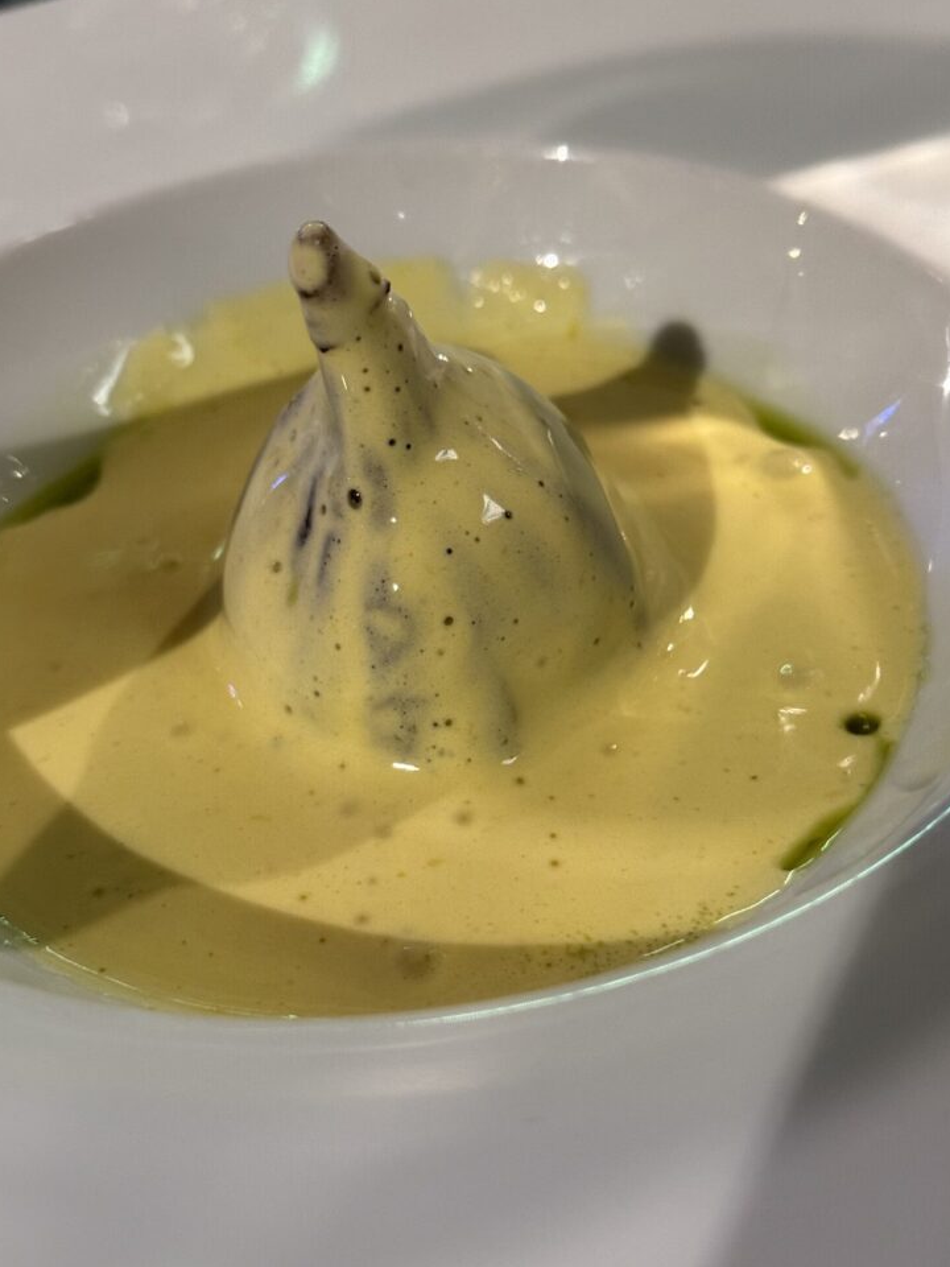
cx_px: 466
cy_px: 610
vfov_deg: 38.2
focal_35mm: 50
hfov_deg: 29.1
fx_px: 1830
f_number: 1.78
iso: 250
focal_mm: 6.76
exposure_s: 1/50
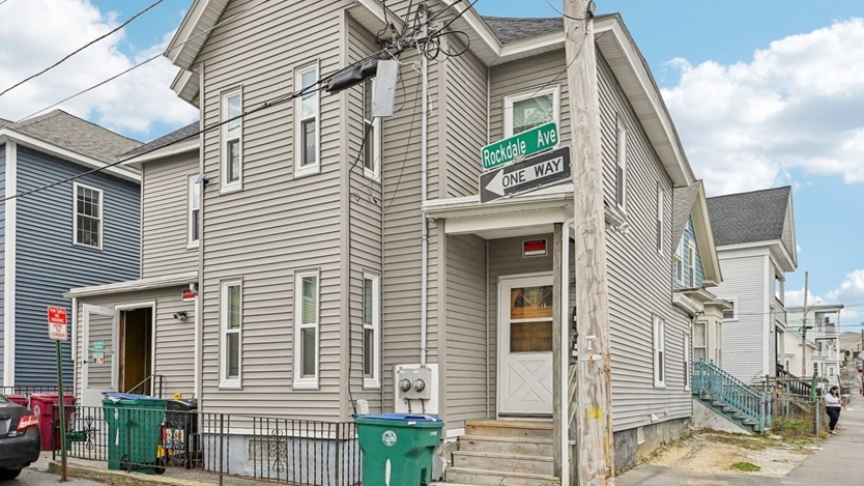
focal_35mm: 27
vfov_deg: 42.6
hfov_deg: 69.5
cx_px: 371
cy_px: 188
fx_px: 619
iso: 400
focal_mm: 21
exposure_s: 1/500
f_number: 8
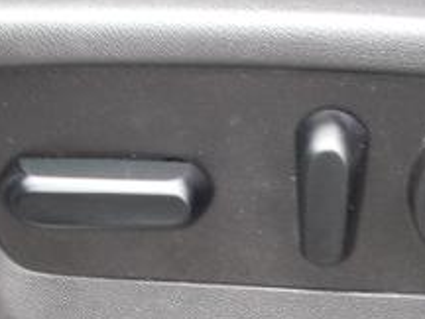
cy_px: 276
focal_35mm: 77
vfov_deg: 18.9
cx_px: 325
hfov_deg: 25.0
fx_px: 945
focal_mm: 4.6
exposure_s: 1/25
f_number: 3.2
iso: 180
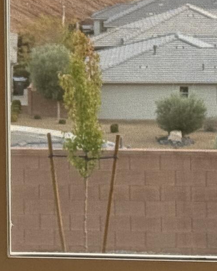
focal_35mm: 229
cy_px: -159
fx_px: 1839
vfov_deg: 8.2
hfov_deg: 6.7
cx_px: 11
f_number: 1.78
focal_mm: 6.76
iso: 64
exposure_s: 1/331
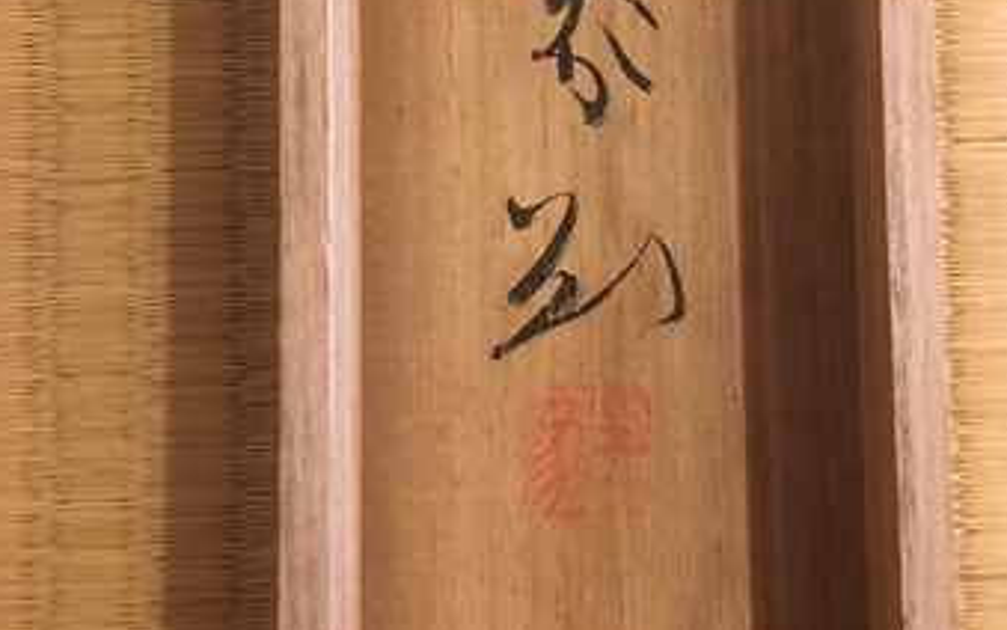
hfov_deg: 40.9
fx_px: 1345
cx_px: 587
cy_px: 95
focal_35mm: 49
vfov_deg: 25.7
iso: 125
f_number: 2.2
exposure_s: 1/4
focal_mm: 4.15
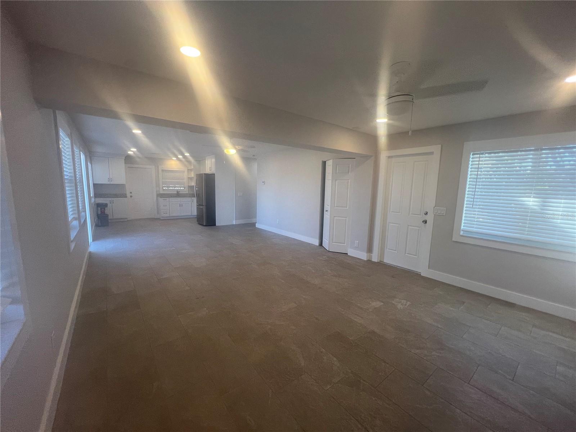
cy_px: 216
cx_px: 288
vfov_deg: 89.9
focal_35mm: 13
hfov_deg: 106.2
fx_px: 216
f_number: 1.8
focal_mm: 1.57
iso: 80
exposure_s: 1/120
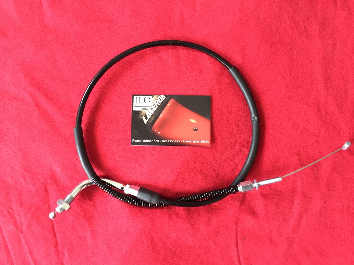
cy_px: 132
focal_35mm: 29
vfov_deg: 48.2
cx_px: 177
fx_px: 297
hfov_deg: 61.7
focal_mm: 4.15
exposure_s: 1/20
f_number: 2.2
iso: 250
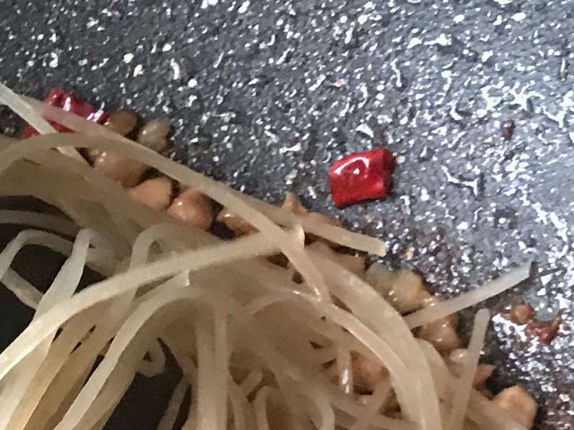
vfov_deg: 11.2
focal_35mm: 123
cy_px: 763
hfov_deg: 15.6
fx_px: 2039
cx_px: -52
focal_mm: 3.99
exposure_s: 1/7
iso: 80
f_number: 1.8
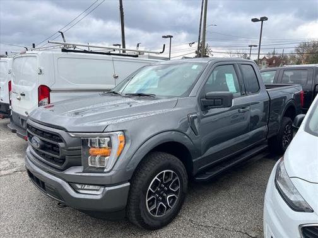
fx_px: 239
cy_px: 119
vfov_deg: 53.1
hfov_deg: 67.3
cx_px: 159
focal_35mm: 26
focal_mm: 5.7
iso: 50
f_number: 1.5
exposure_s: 1/1183
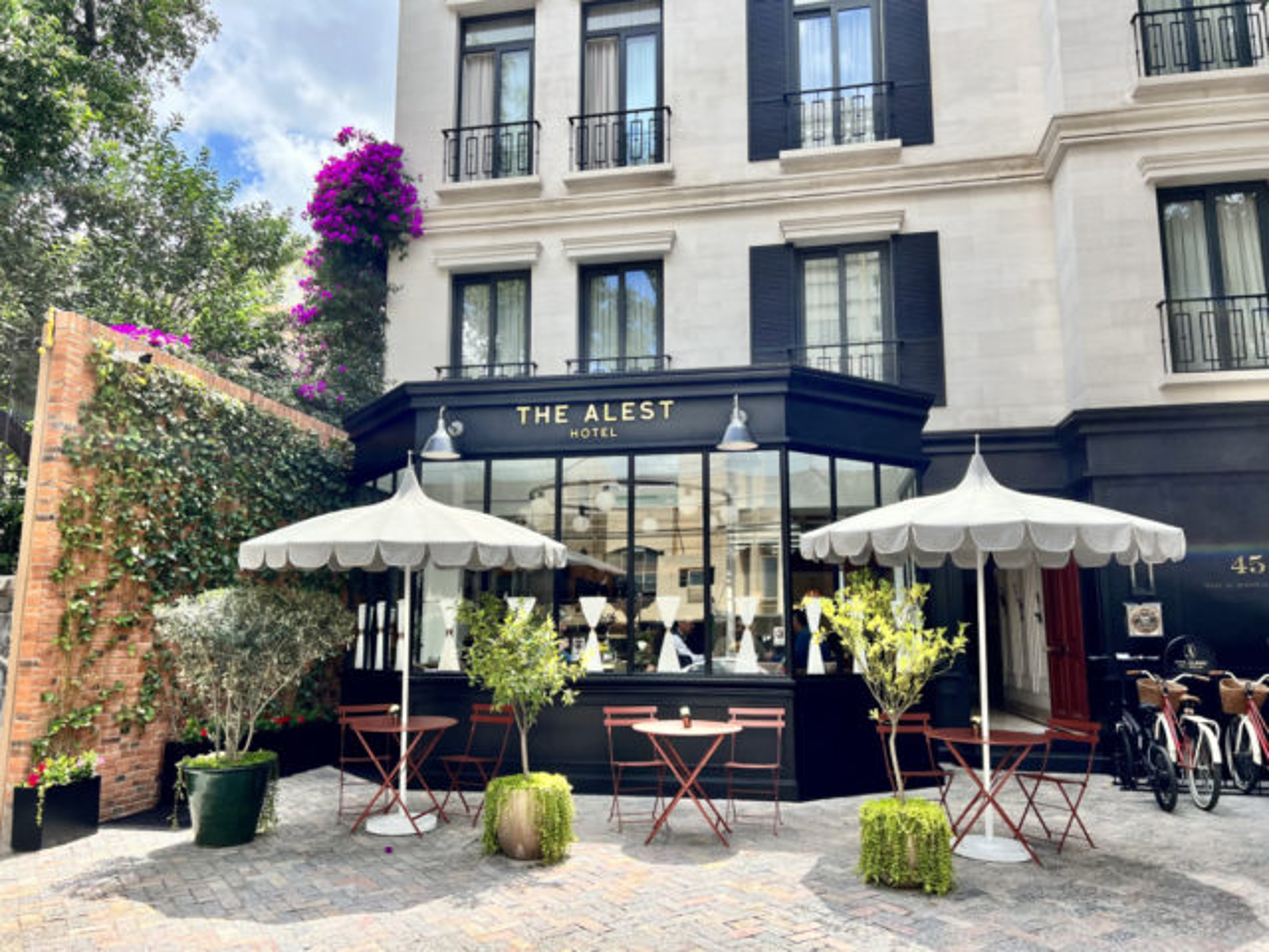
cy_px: 476
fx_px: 953
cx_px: 634
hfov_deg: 67.3
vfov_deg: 53.1
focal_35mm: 26
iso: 50
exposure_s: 1/2841
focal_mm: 5.7
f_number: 1.5
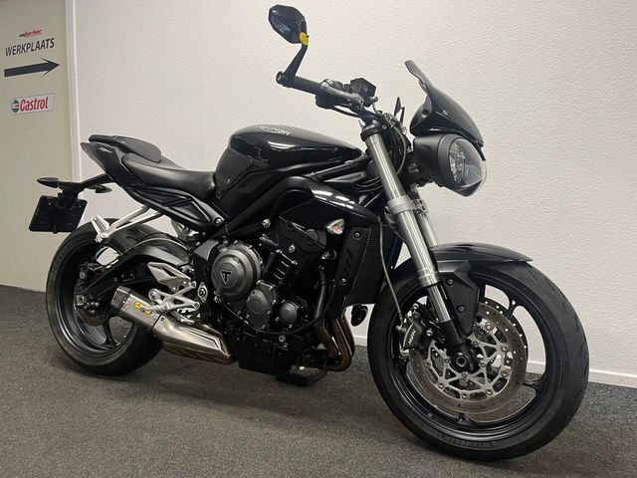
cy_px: 239
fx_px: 478
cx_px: 318
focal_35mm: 26
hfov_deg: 67.3
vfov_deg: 53.1
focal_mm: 5.1
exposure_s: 1/50
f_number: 1.6
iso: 80
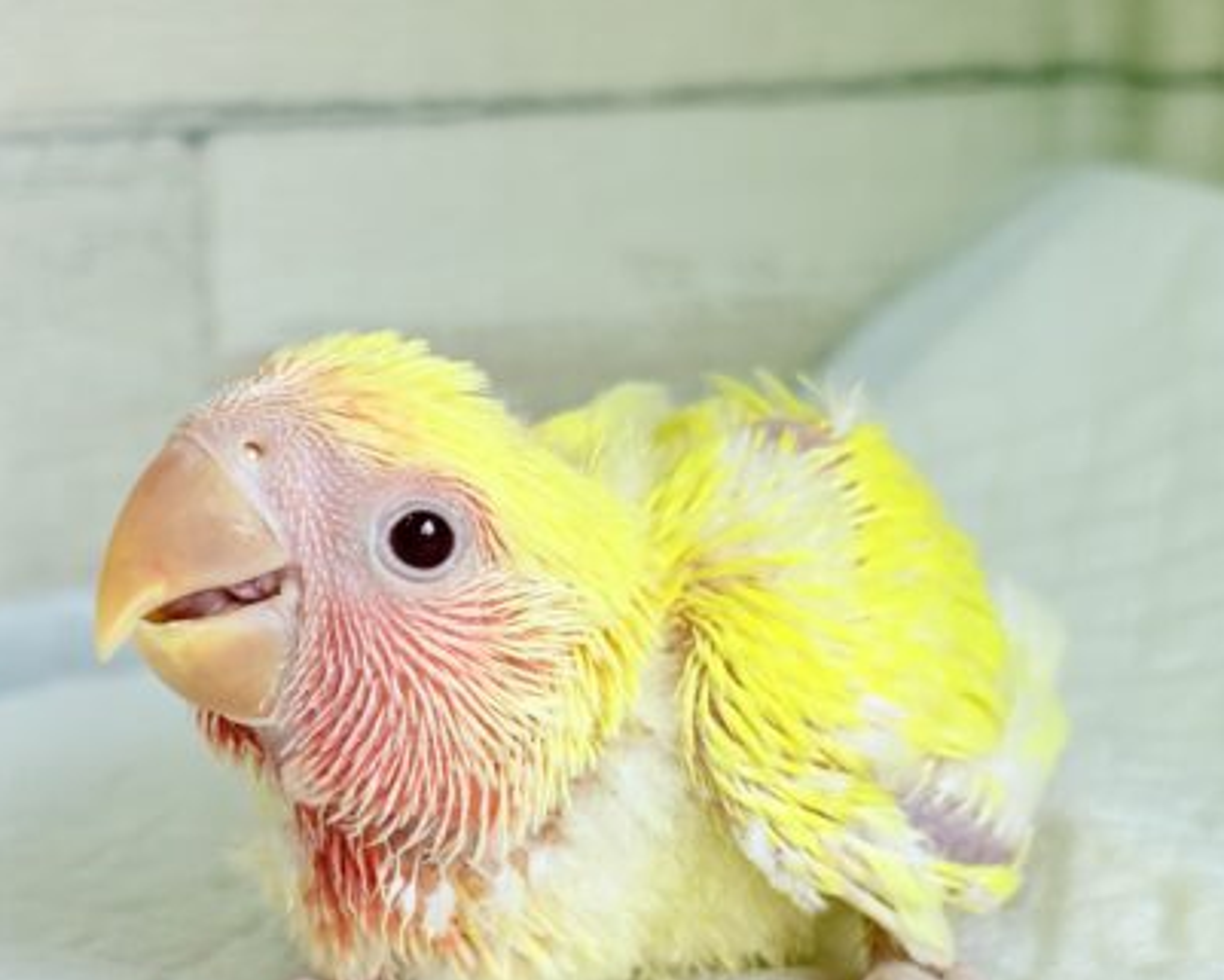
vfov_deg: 18.8
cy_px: 717
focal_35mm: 81
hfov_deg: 23.5
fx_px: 2935
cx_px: 455
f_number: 1.6
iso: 50
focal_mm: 5.96
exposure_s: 1/50
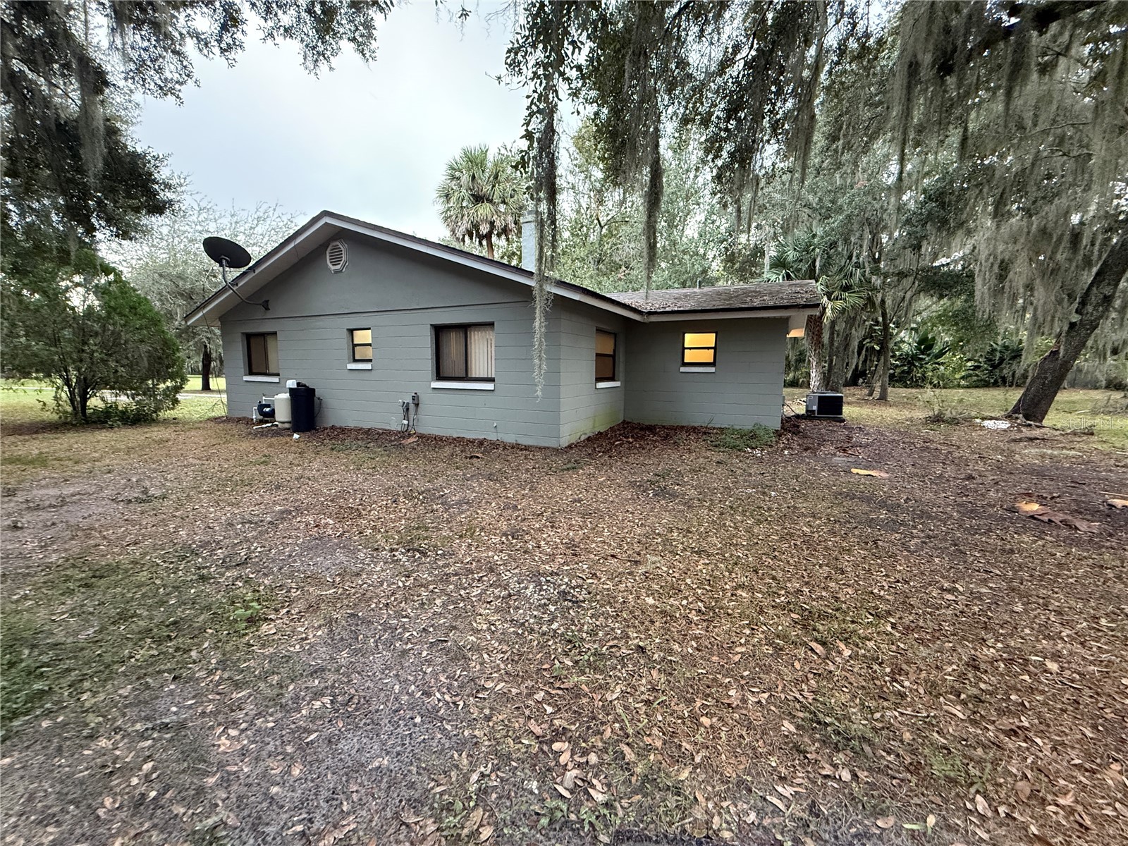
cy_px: 423
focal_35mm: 14
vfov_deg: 85.7
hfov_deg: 102.1
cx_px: 564
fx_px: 456
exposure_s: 1/60
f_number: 2.2
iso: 640
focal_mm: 2.22
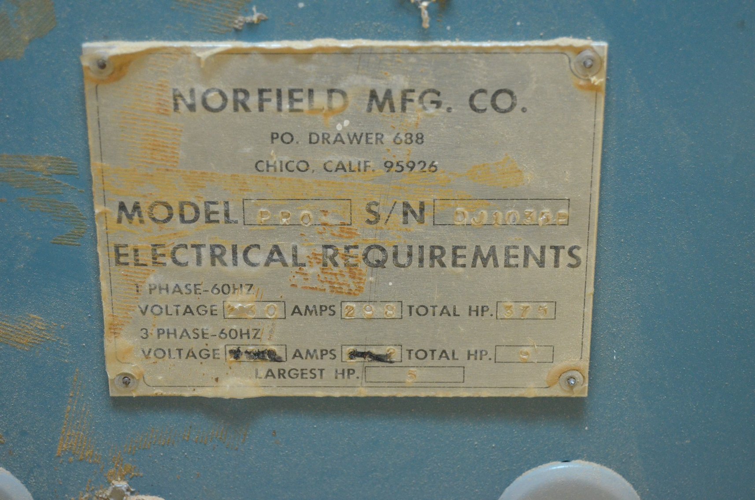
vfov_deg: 16.5
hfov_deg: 24.7
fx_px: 1727
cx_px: 378
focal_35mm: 82
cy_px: 250
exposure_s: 1/60
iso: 3200
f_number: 5.6
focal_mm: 55
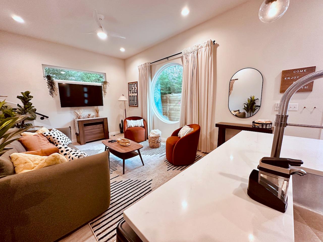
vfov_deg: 85.7
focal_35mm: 14
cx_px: 162
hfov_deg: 102.1
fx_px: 131
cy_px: 121
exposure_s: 1/120
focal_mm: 2.22
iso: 320
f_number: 2.2
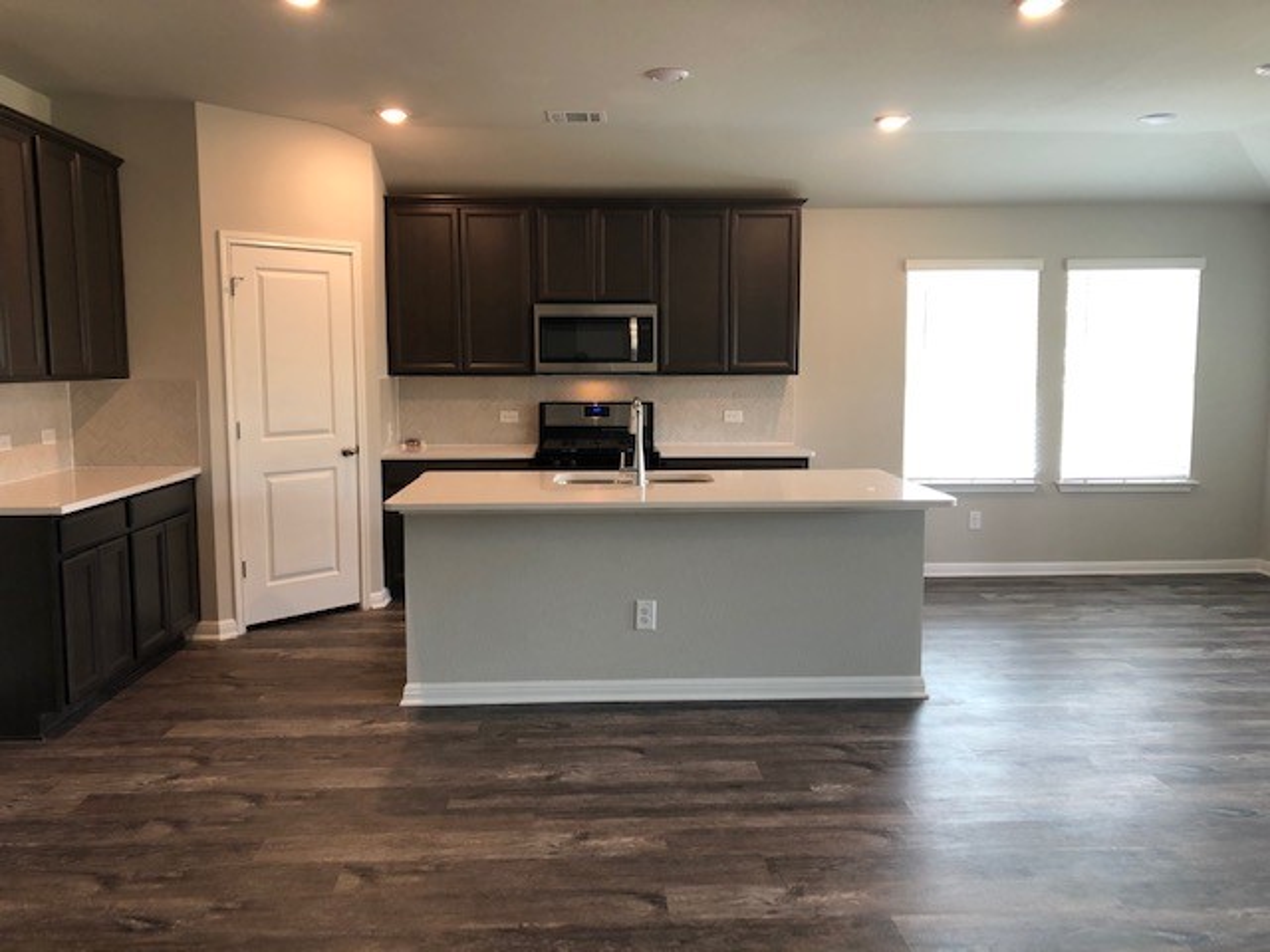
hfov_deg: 63.4
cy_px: 476
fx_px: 1027
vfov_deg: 49.7
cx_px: 635
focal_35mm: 28
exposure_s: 1/24
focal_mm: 3.99
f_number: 1.8
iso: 40
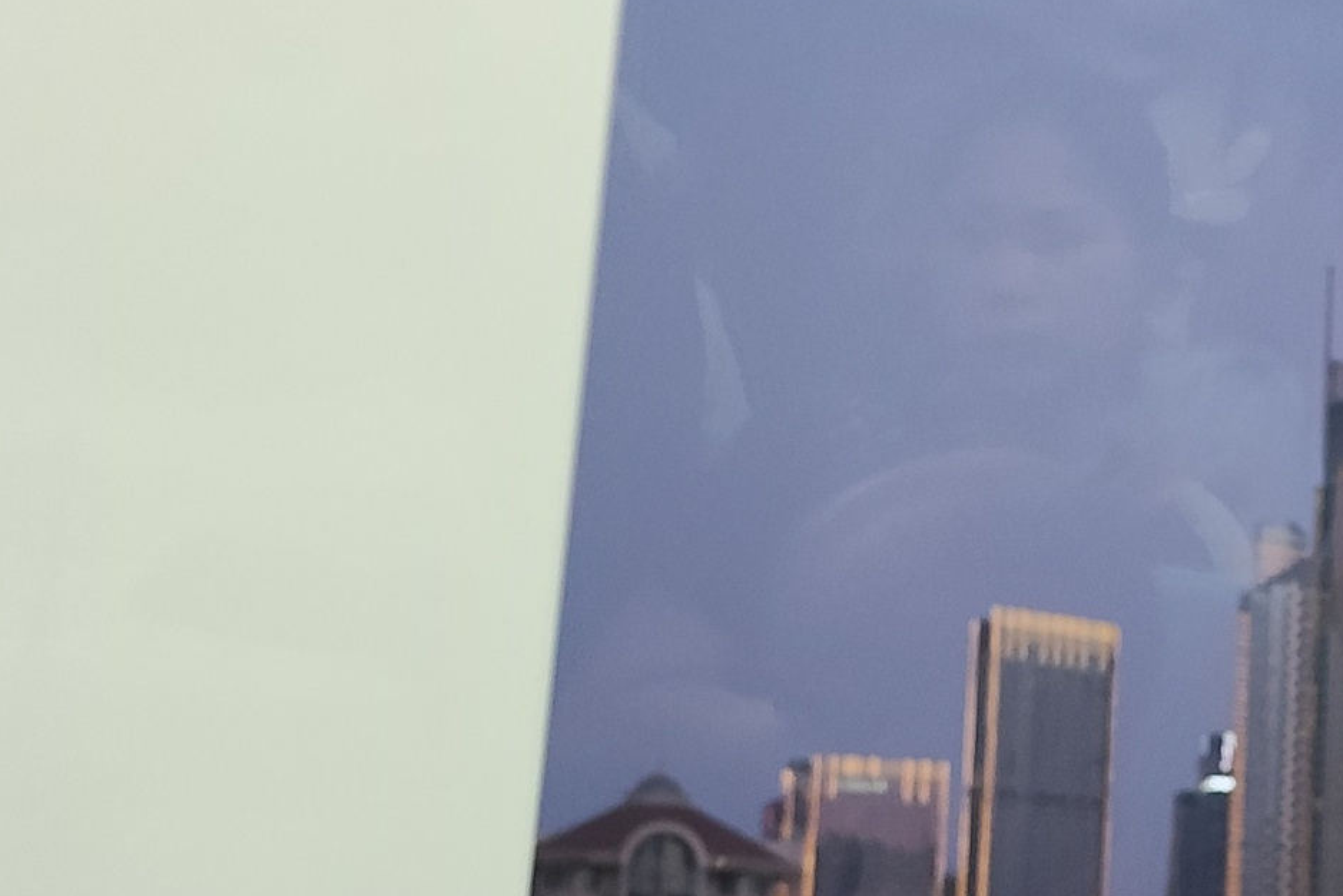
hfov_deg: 22.2
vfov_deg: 15.7
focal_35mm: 87
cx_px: 1453
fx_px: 3246
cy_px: 651
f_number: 1.65
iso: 500
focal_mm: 6.19
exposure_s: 1/33.3
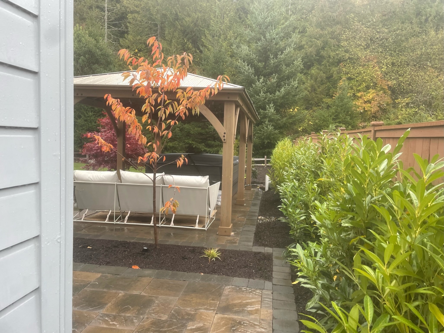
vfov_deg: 53.0
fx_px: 333
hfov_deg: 67.3
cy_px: 166
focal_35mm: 26
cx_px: 222
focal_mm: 4.2
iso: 32
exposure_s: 1/247
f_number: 1.6
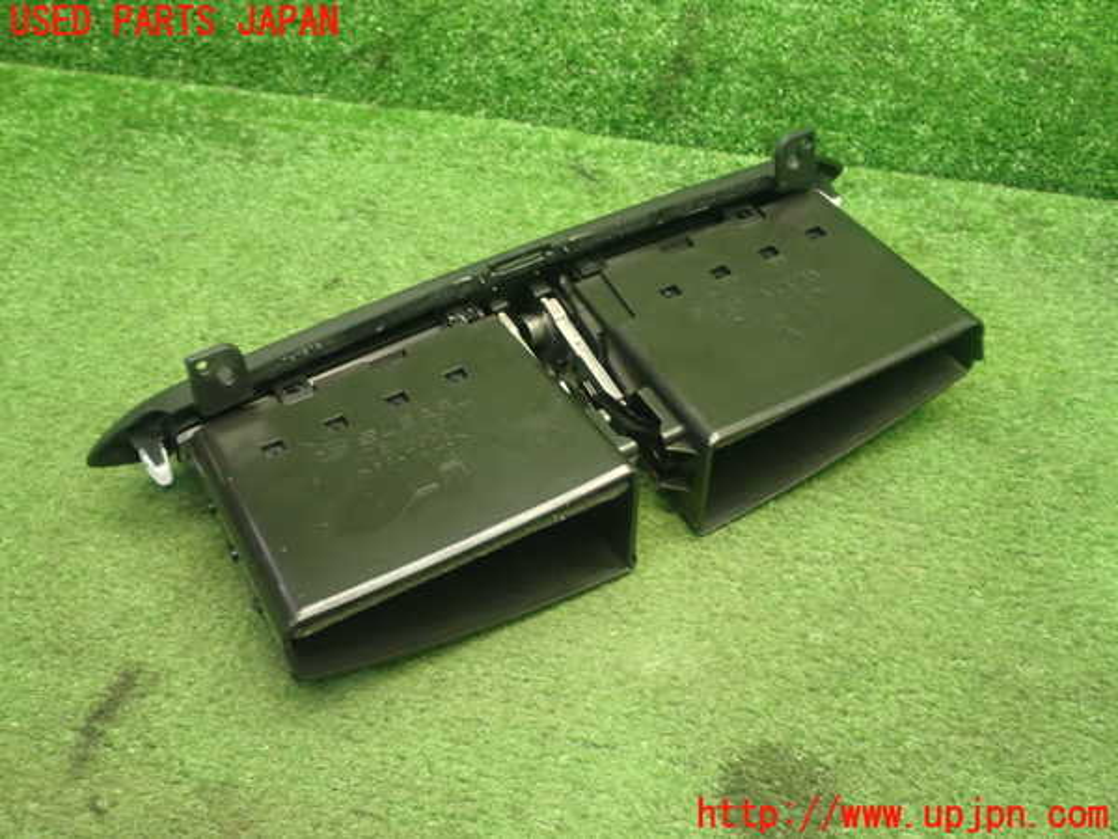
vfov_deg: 35.1
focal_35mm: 41
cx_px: 559
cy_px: 420
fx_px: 1324
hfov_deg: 45.8
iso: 640
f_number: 2.8
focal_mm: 7.31
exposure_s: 1/40
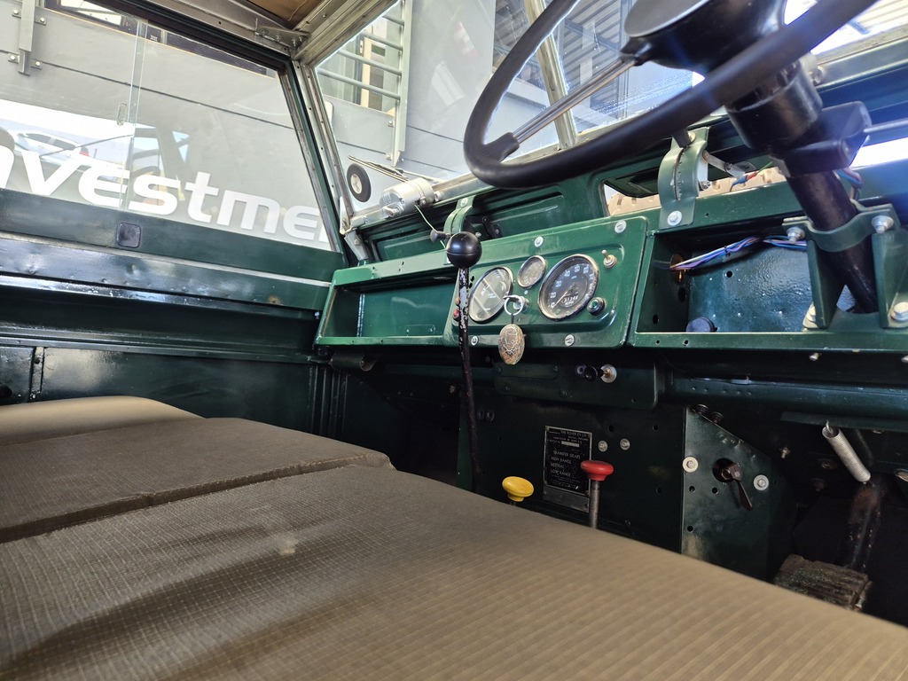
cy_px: 340
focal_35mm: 23
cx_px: 454
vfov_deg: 58.9
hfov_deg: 73.9
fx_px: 603
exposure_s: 1/100
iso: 400
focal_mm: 5.4
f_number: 1.8
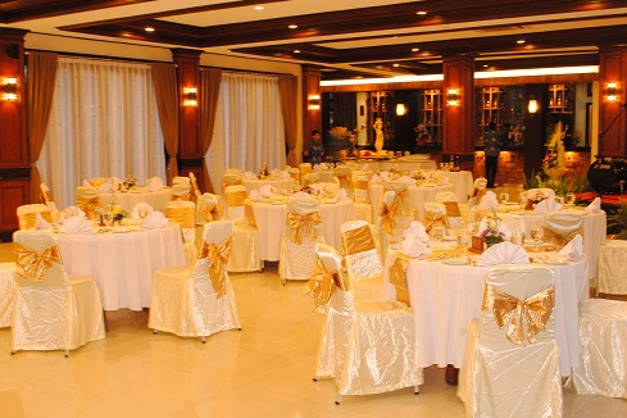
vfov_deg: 31.2
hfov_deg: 45.4
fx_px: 749
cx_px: 314
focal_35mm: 43
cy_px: 205
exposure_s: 1/4
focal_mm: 28
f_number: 8
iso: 400
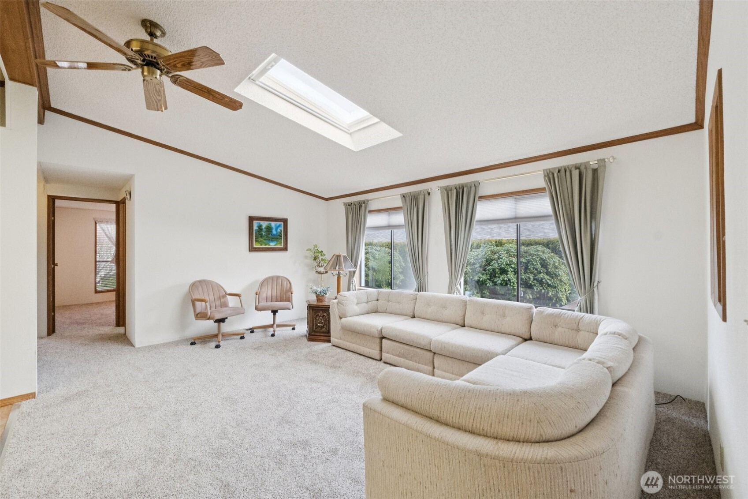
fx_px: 312
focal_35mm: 15
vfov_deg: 77.3
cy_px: 250
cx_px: 374
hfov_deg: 100.4
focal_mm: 10
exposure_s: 1/30
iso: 800
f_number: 9
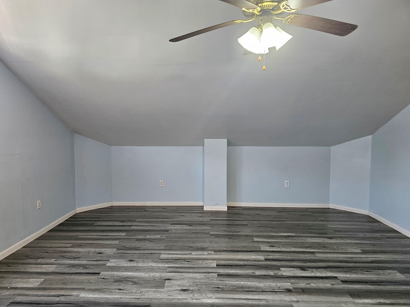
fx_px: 284
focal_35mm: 24
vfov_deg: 56.8
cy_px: 158
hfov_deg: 71.6
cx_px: 201
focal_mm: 6.3
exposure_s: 1/120
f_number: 1.7
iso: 250
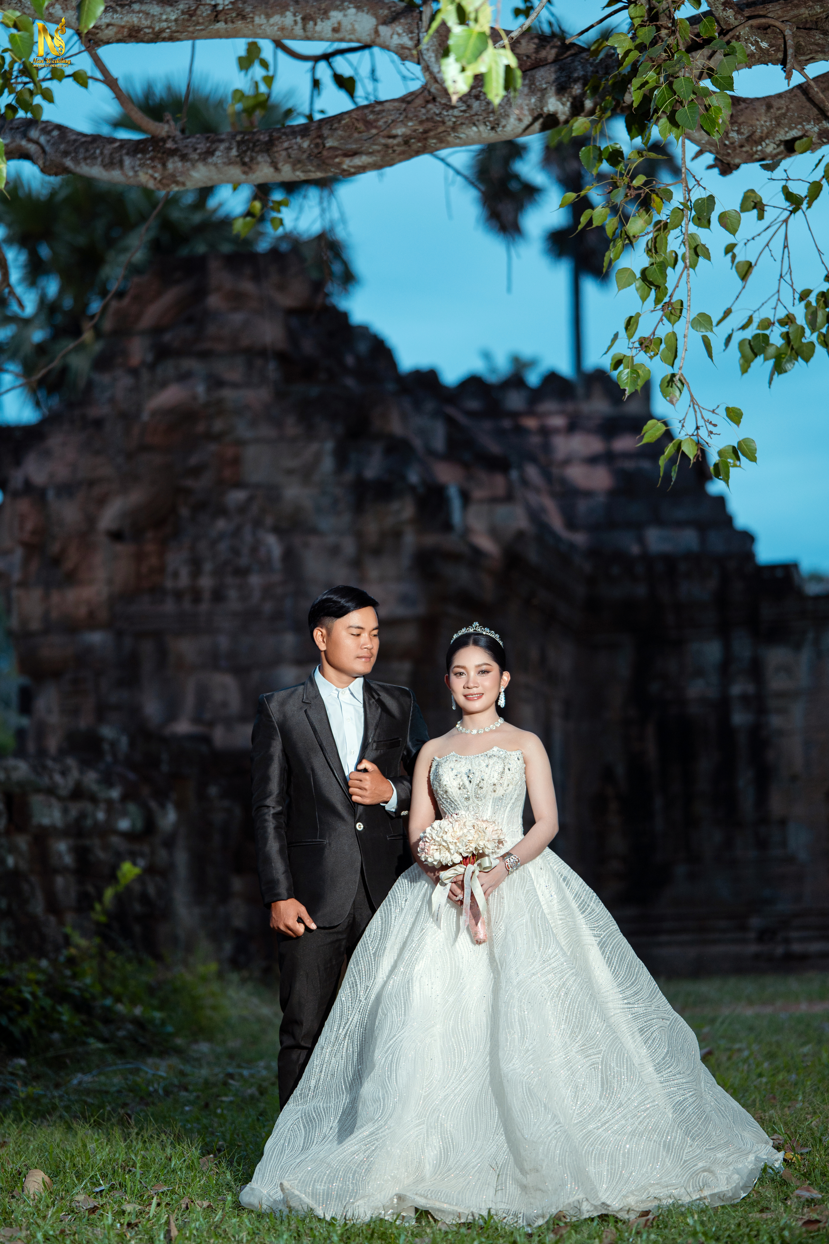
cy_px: 622
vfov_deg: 23.9
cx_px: 414
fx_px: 2936
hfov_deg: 16.1
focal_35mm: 85
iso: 200
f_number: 1.8
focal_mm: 85
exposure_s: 1/125
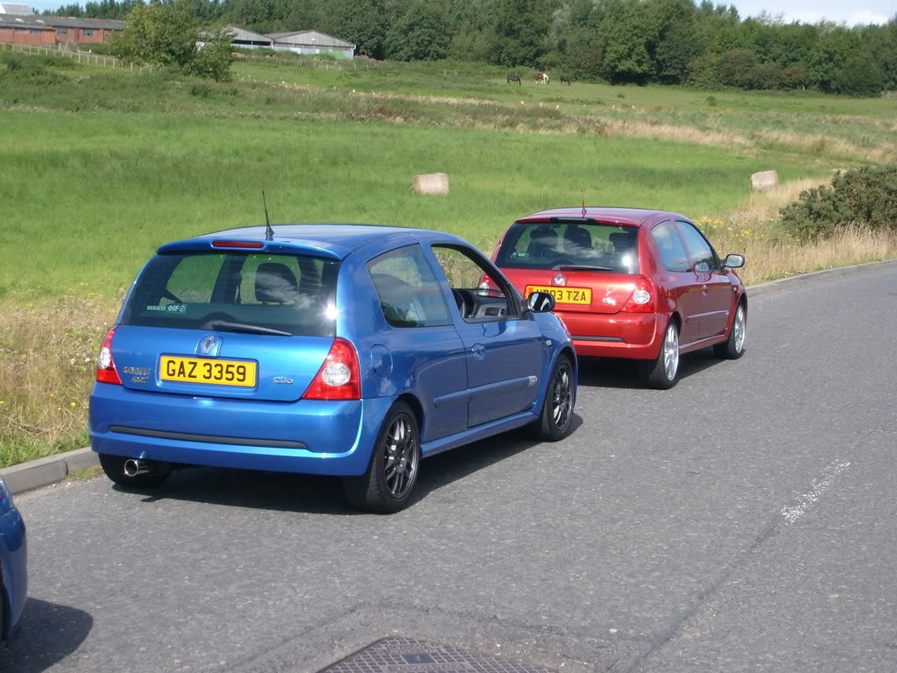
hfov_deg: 31.7
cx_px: 448
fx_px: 1581
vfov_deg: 24.0
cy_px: 336
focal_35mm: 61
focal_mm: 10.3
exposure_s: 1/125
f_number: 9.1
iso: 80
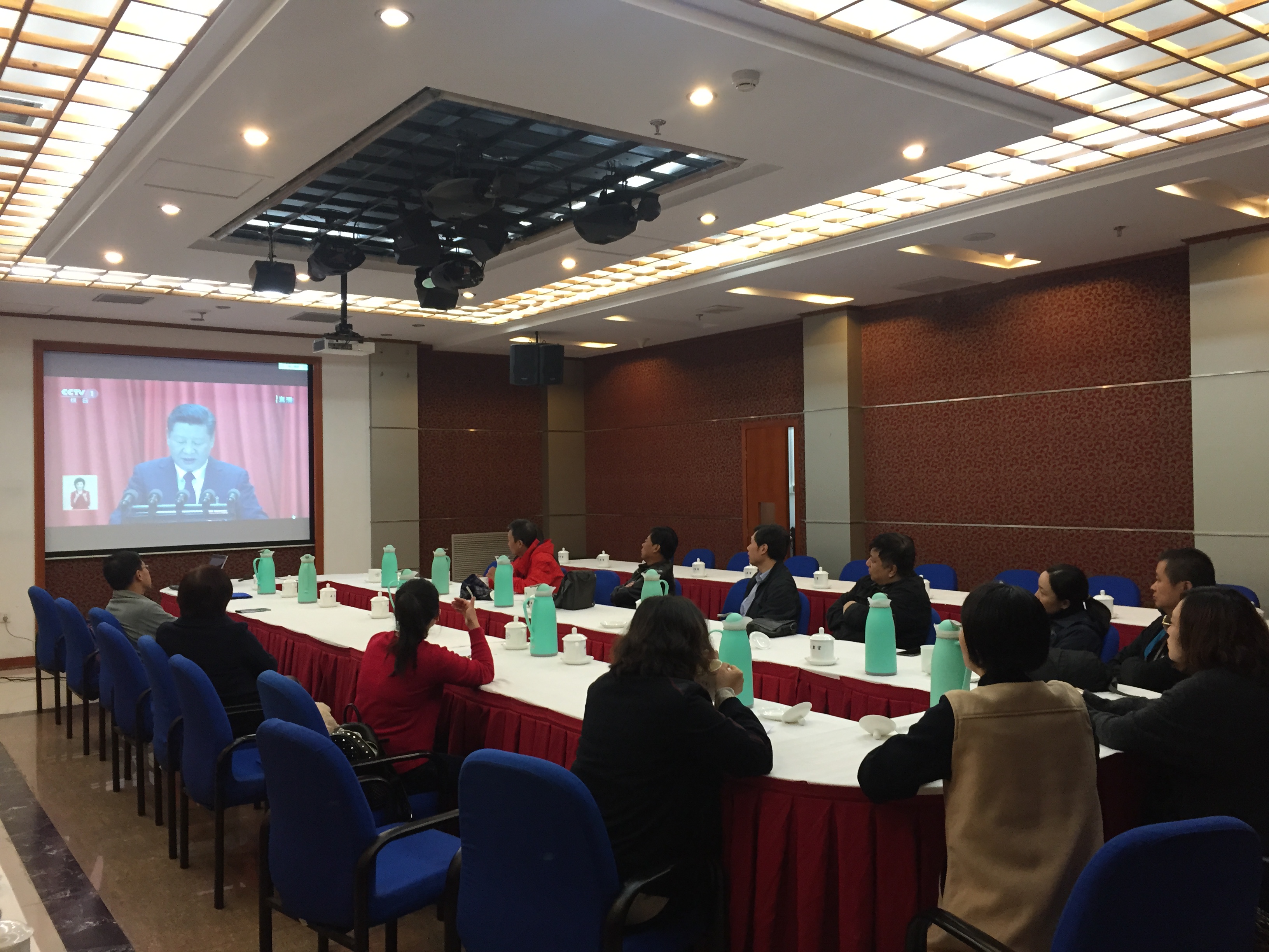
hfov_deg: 61.7
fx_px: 1063
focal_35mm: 29
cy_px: 476
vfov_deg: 48.2
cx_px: 634
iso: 160
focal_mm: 4.15
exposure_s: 1/33
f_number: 2.2
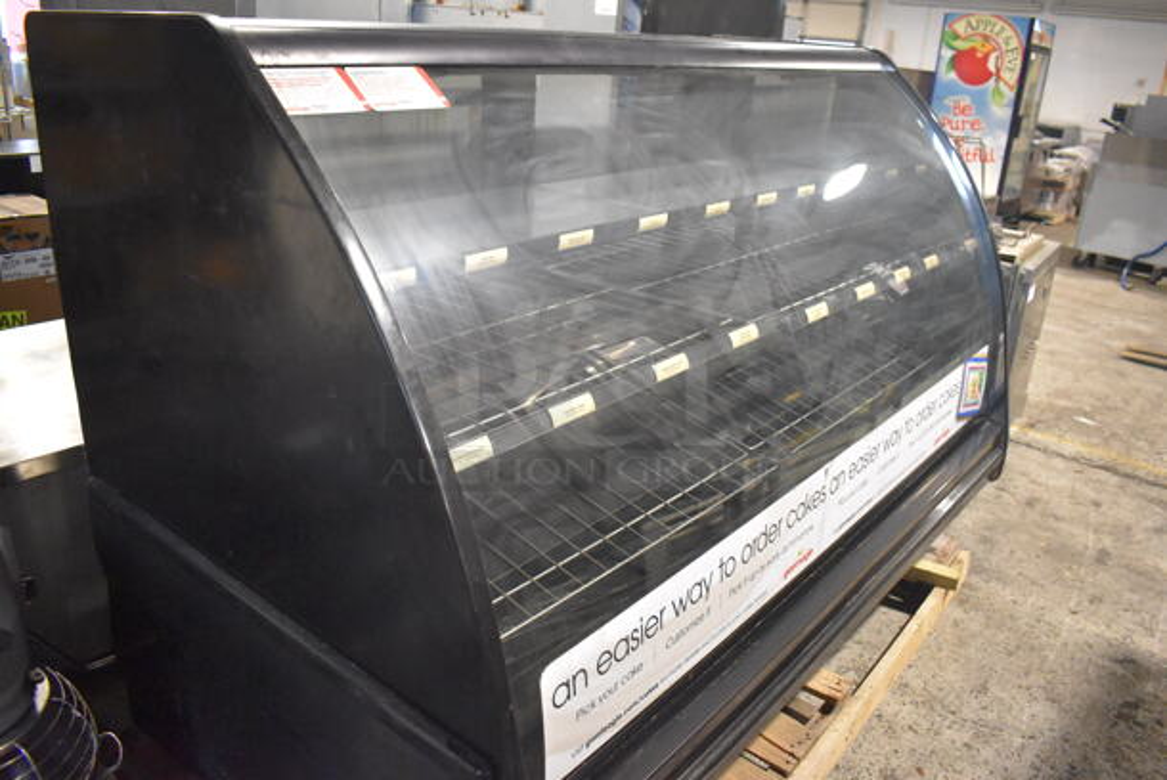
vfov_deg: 48.0
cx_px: 584
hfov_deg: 67.3
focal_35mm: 27
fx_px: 876
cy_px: 390
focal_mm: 18
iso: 7200
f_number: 3.5
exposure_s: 1/125
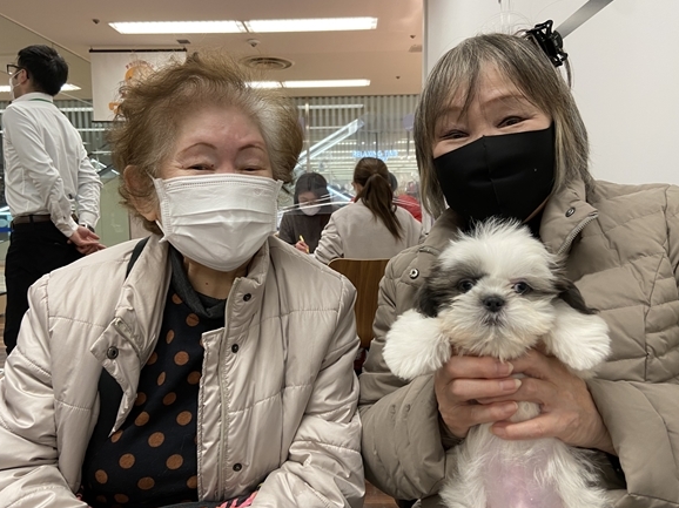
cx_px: 335
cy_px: 255
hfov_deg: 65.3
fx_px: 529
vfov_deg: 51.3
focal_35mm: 27
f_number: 1.8
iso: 64
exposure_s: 1/50
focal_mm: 4.25
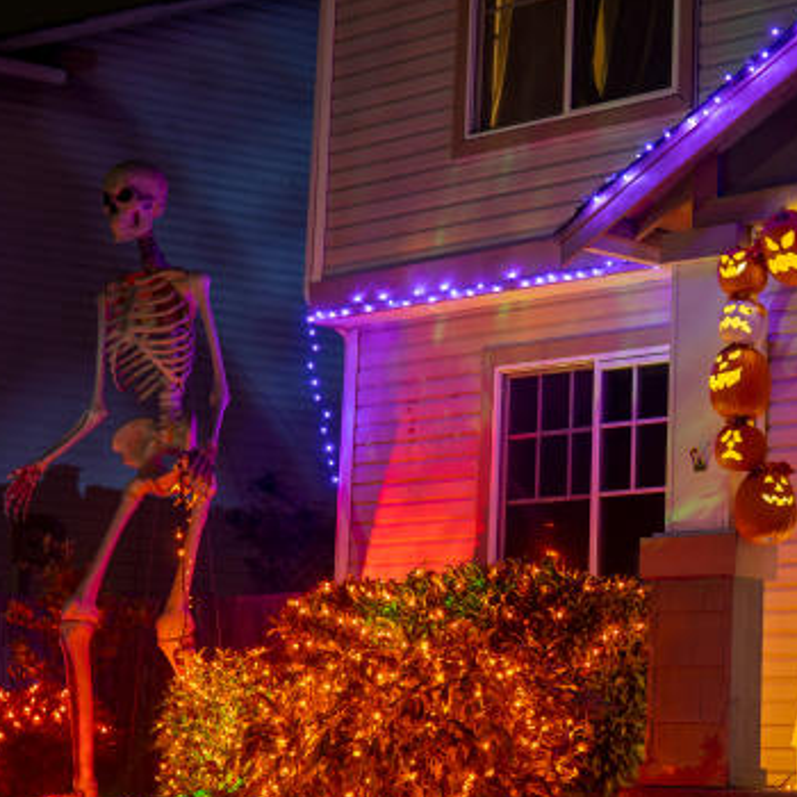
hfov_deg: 21.0
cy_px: 433
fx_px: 2136
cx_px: 588
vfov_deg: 21.1
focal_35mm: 82
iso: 125
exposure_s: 1
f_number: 2.5
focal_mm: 30
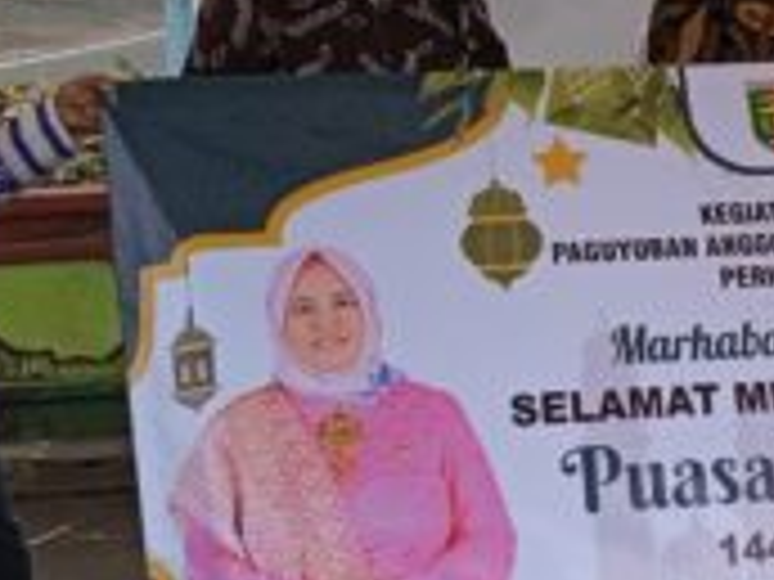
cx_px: 932
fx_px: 2415
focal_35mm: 108
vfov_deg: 13.7
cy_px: 270
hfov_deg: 17.4
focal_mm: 3.43
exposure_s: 1/457
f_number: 2.2
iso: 100
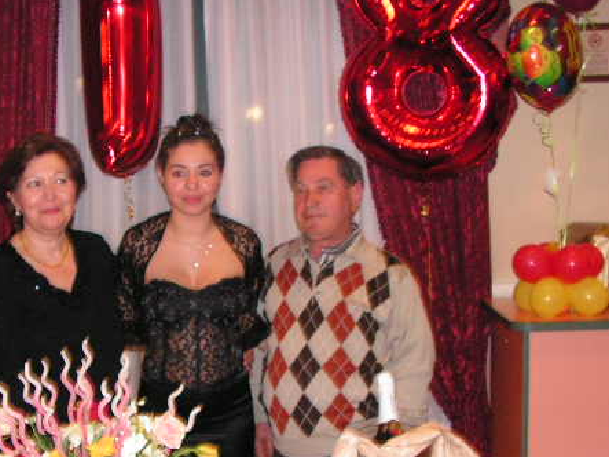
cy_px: 317
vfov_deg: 27.8
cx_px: 256
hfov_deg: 36.7
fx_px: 915
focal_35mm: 52
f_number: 3.2
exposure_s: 1/40
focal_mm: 6
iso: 200
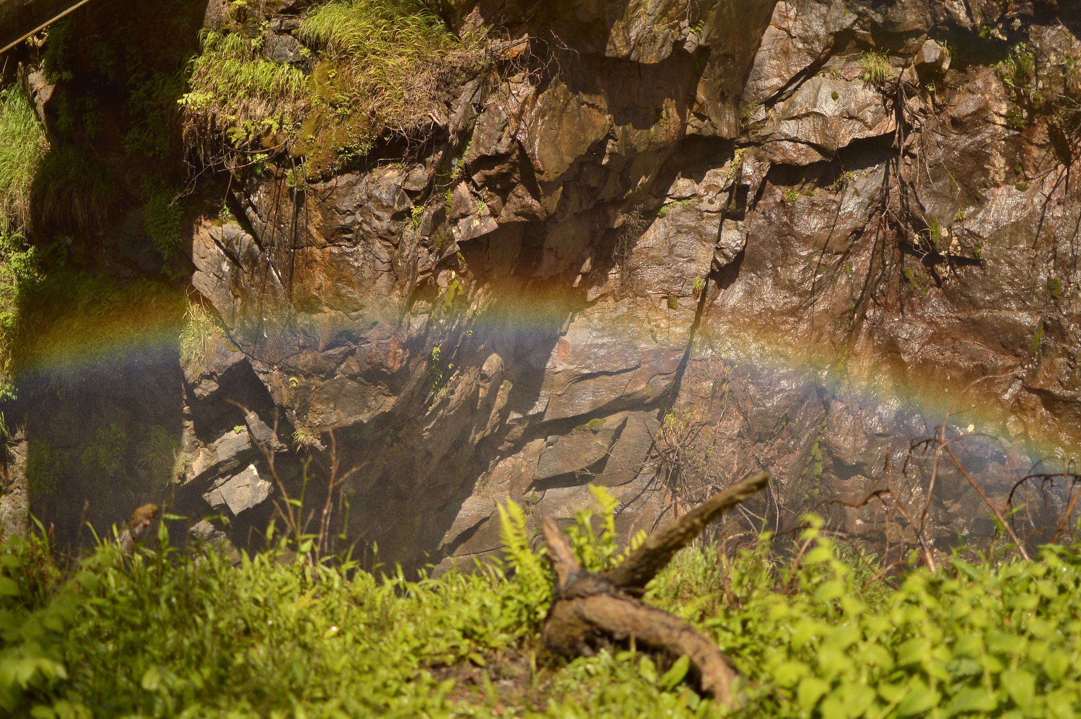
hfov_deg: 37.9
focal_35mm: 52
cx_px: 540
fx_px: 1575
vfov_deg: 25.7
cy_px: 360
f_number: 1.8
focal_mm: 35
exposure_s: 1/3200
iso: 100
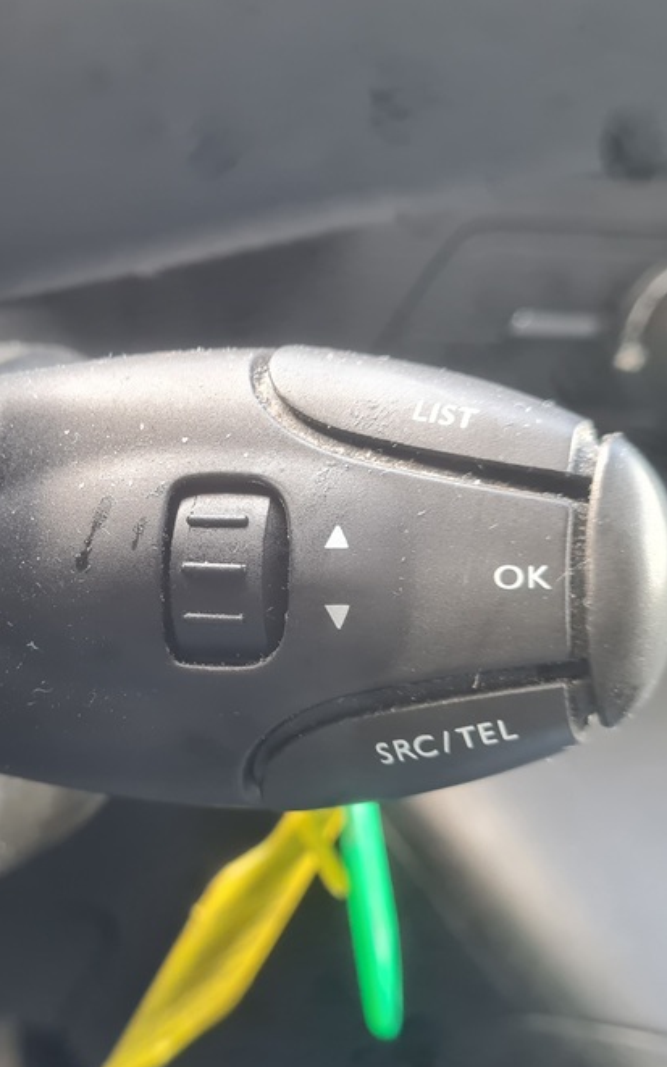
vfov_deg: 47.2
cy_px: 549
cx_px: 113
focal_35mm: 42
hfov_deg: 29.7
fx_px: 1222
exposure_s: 1/50
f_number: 1.8
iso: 320
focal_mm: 5.4
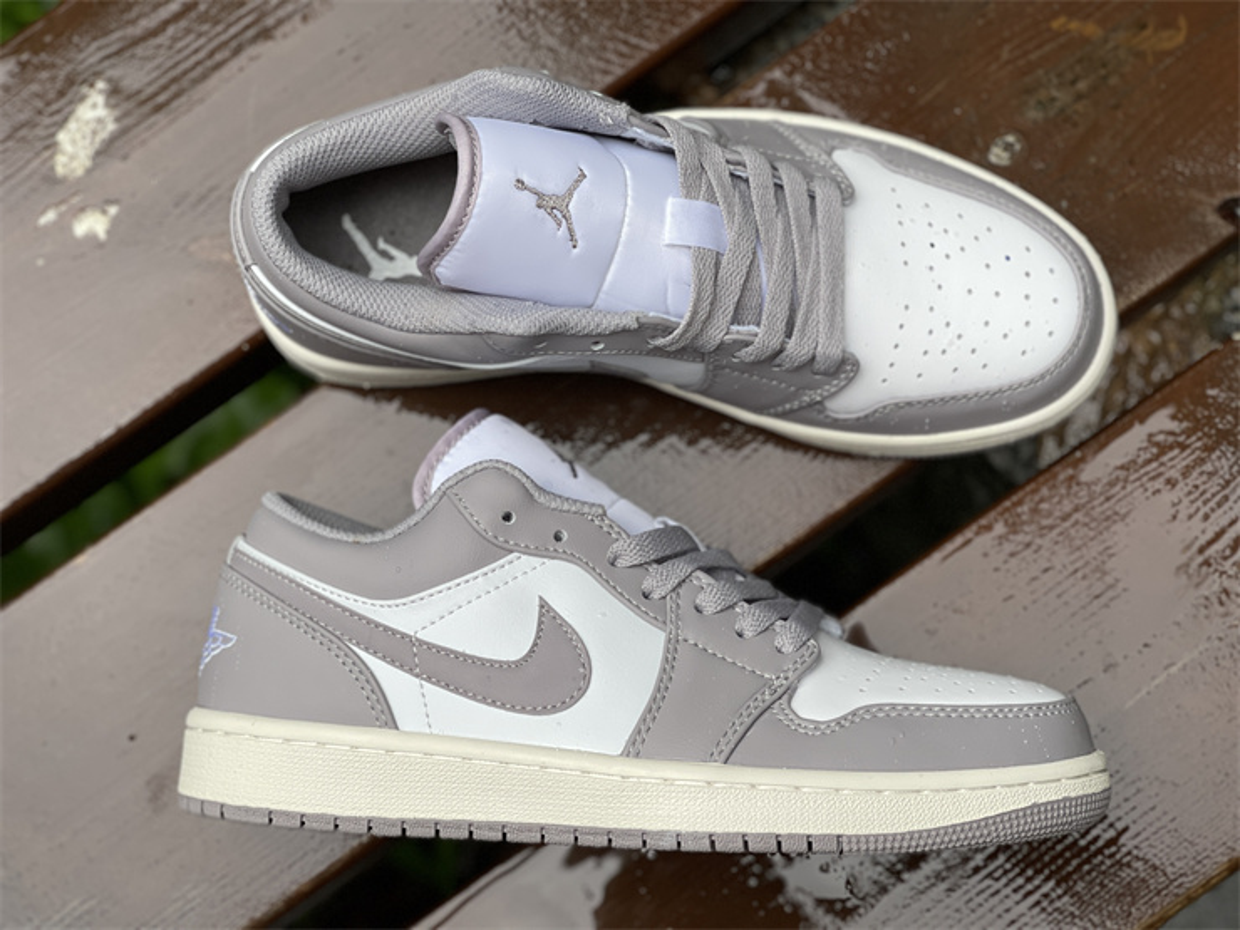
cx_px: 620
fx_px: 2293
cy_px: 465
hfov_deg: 30.3
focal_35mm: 64
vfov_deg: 22.9
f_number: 2.2
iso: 40
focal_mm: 7.5
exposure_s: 1/121
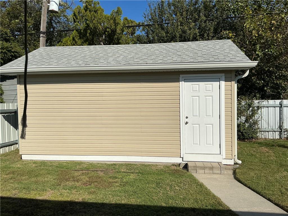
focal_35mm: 29
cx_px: 144
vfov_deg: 48.2
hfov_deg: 61.7
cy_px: 108
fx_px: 241
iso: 25
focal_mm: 3
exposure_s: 1/4785
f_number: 1.8
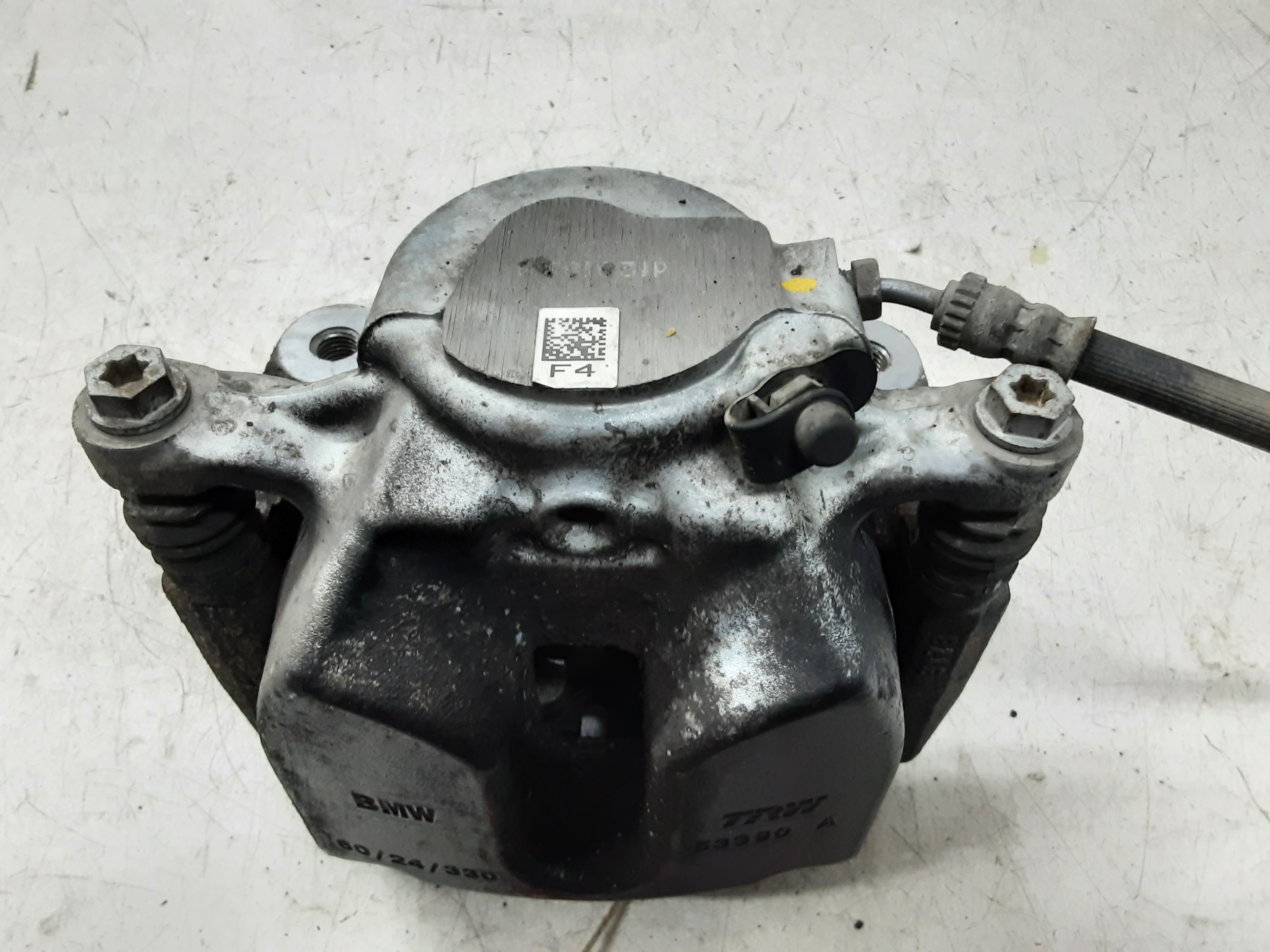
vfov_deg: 51.4
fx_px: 991
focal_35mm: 27
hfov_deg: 65.3
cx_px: 635
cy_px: 476
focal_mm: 2.91
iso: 200
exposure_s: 1/50
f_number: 1.9
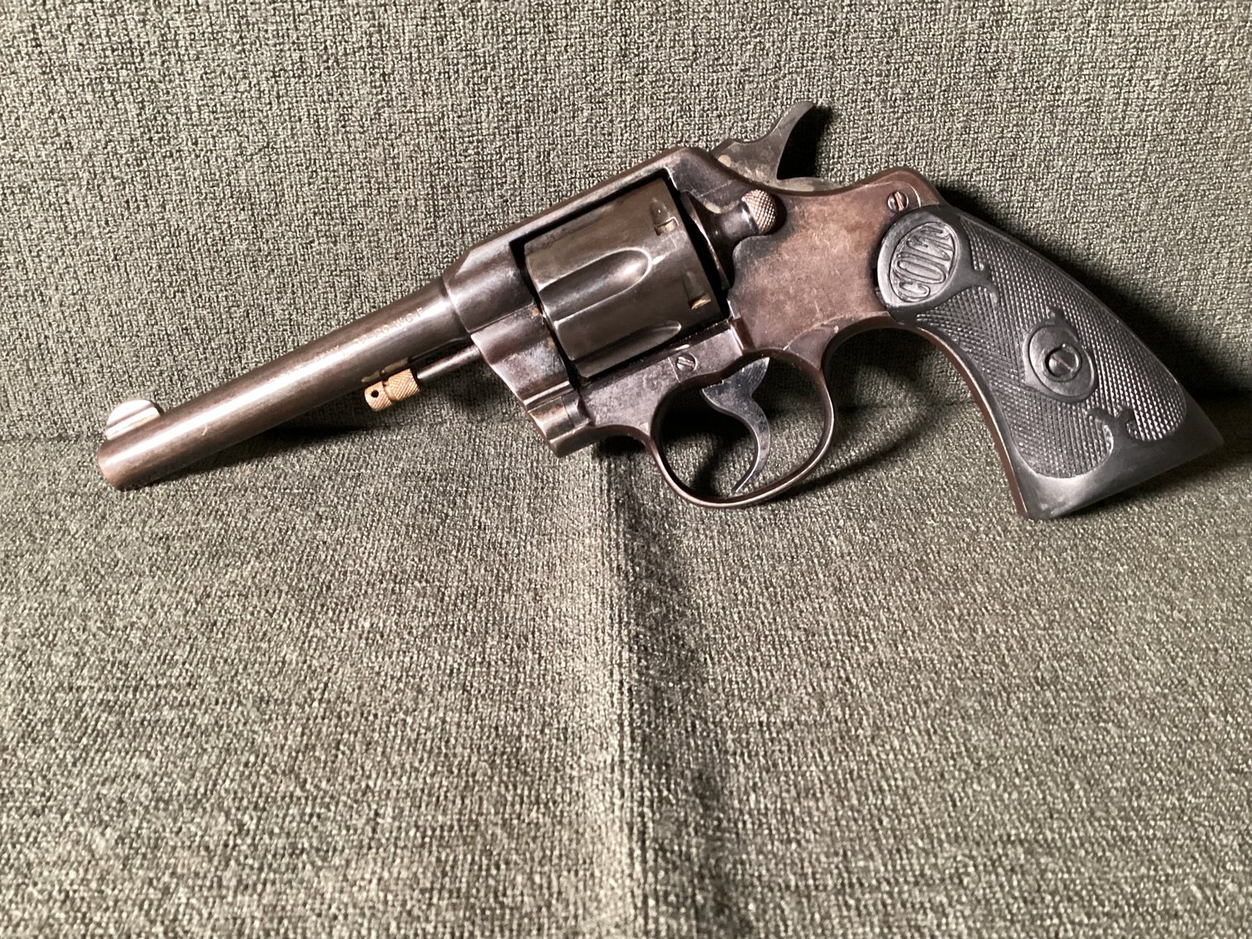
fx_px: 1121
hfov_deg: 58.3
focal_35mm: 31
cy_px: 470
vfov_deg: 45.4
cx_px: 626
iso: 400
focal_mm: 3.3
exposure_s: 1/40
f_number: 2.4
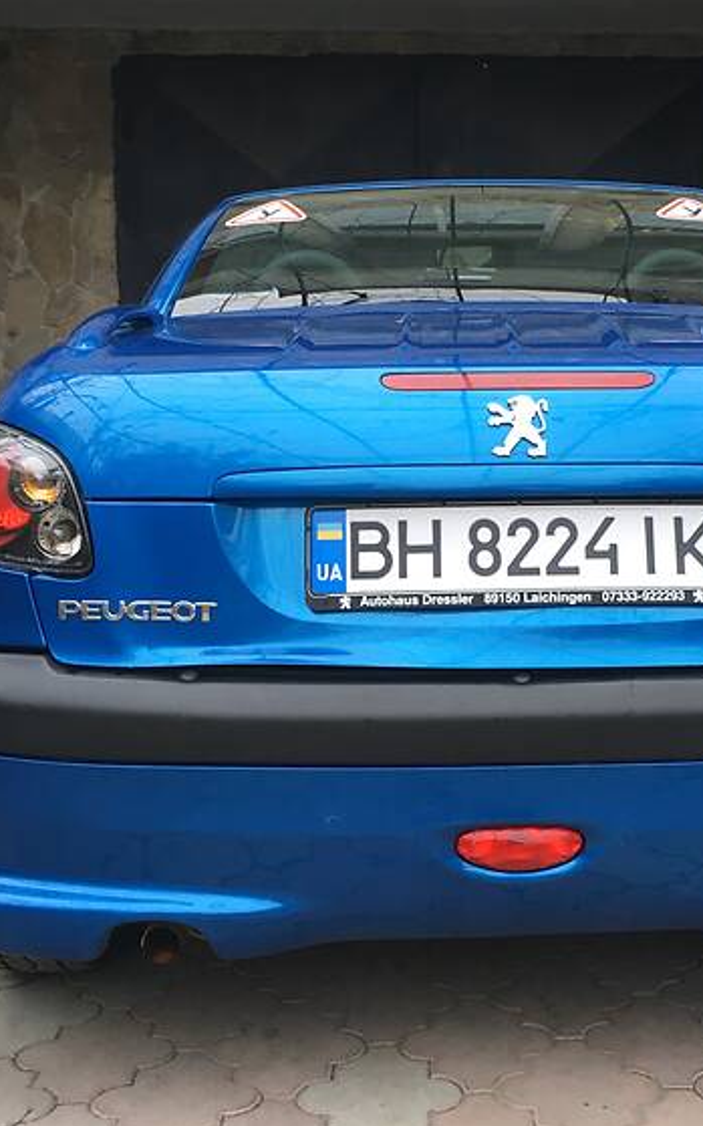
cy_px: 532
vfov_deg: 45.3
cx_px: 475
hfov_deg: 29.0
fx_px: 1350
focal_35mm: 44
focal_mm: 4.2
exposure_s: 1/33
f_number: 2.2
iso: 25
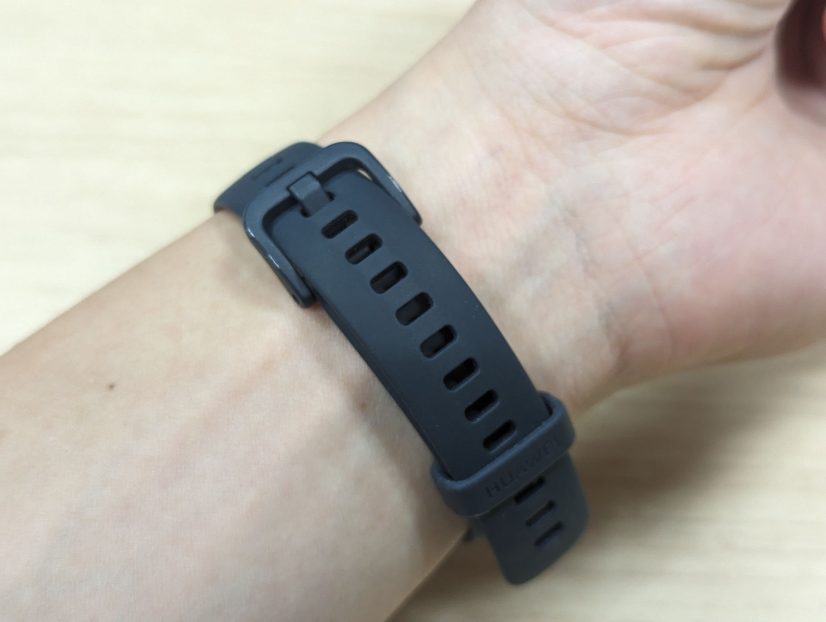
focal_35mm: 48
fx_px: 1147
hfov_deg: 39.6
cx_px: 413
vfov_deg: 30.3
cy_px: 311
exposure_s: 1/67.9
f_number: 1.85
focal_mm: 6.81
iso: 303
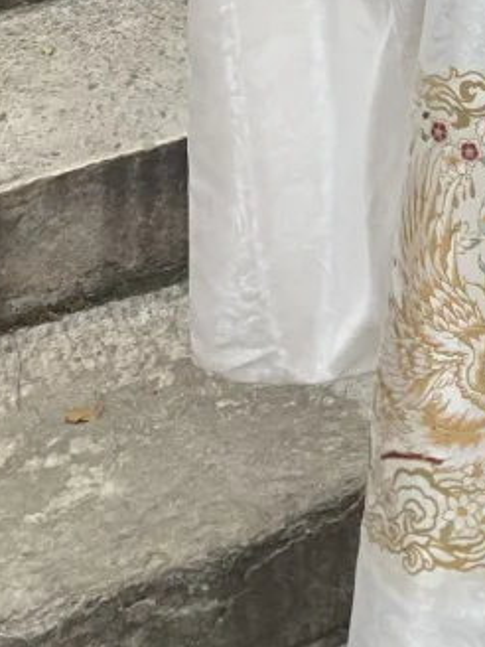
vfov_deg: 13.8
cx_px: 728
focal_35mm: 114
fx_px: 2130
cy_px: -767
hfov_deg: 12.4
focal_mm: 4.25
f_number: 1.8
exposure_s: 1/122
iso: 25
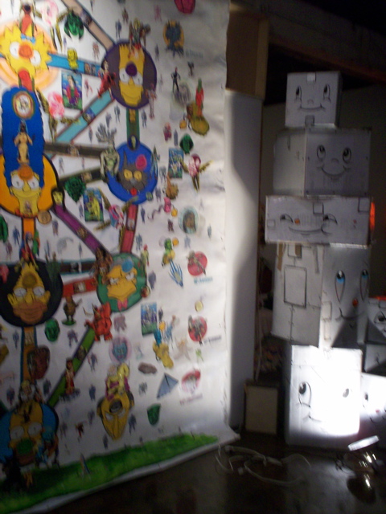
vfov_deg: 51.4
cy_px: 257
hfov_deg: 39.7
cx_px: 193
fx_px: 535
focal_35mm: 36
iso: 200
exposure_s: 1/8
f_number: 4.5
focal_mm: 6
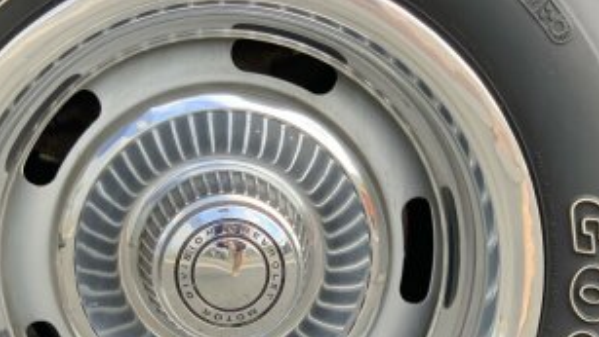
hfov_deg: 18.1
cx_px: 230
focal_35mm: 118
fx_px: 1875
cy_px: 245
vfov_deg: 10.3
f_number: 2.4
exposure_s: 1/122
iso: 16
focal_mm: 6
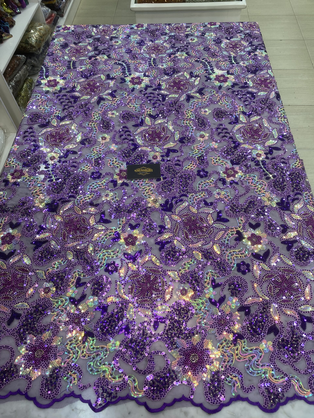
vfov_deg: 67.3
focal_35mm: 26
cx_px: 157
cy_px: 209
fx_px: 314
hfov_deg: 53.1
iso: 80
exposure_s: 1/100
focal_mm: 4.25
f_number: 1.8
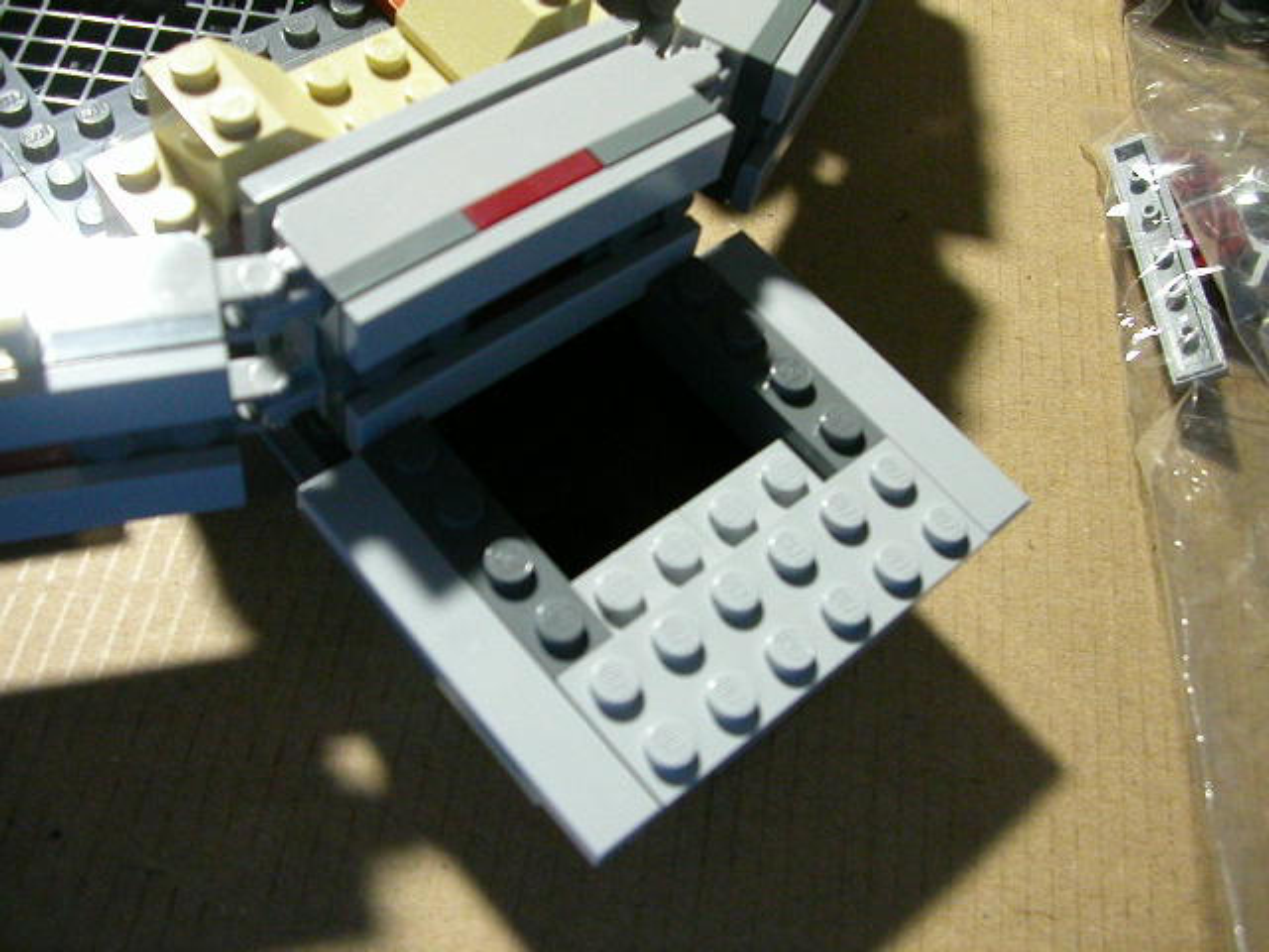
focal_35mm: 37
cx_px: 634
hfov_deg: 50.1
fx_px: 1356
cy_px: 476
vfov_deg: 38.7
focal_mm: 5.6
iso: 400
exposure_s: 1/11.1
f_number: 2.7
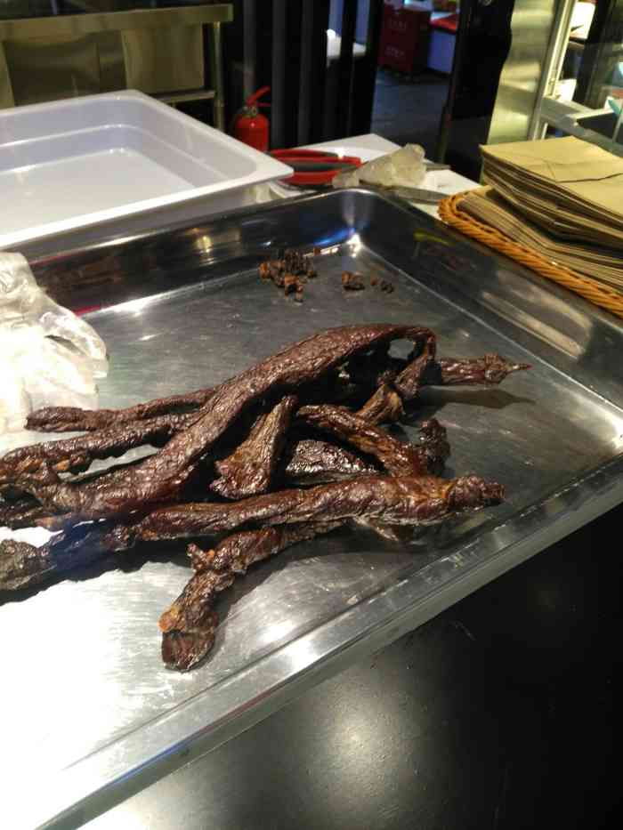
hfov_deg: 49.8
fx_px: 672
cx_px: 312
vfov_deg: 63.4
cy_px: 415
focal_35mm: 28
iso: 195
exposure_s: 1/30
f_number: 2
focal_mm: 2.96
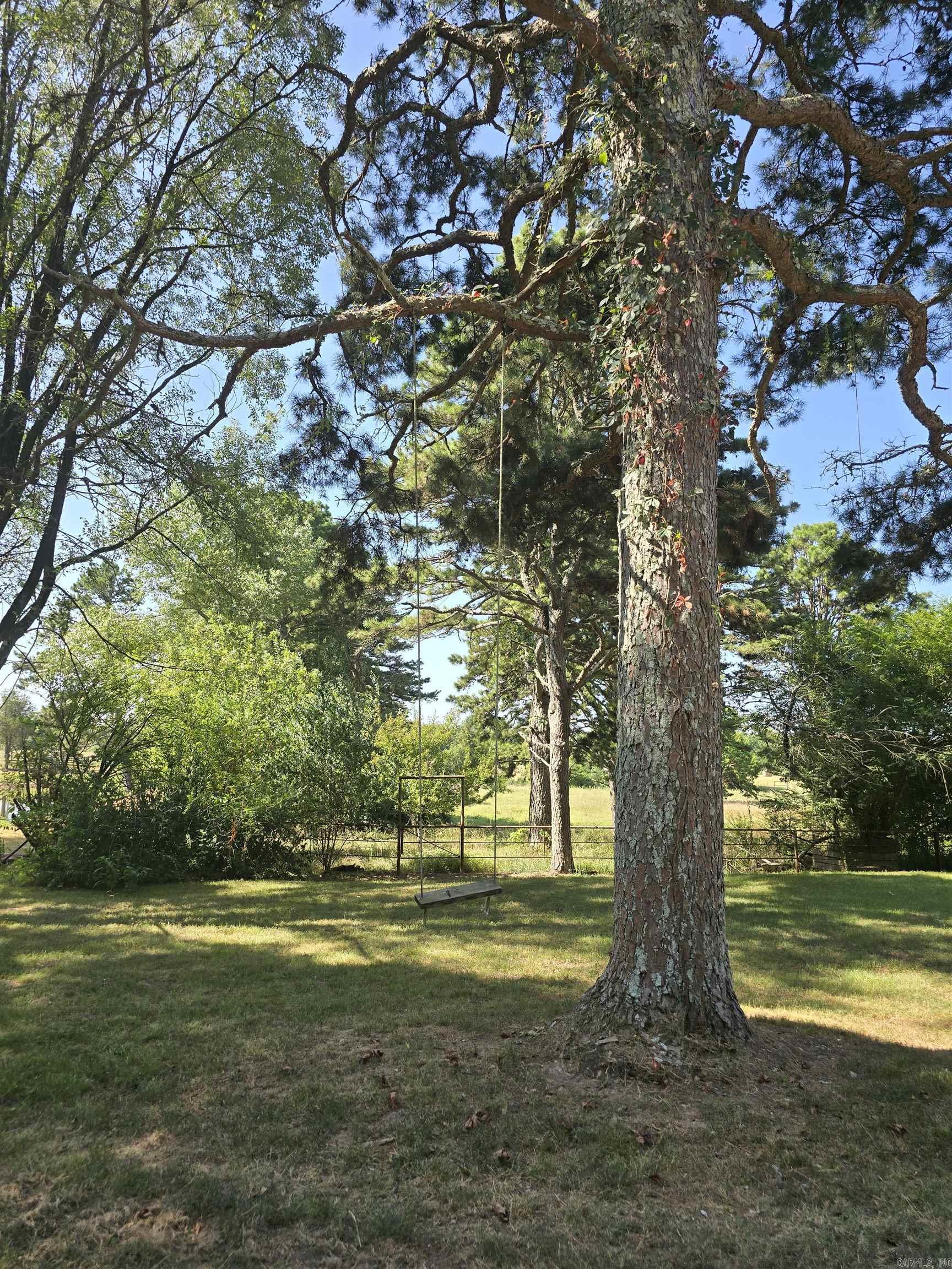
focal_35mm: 23
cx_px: 476
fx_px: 843
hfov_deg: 58.9
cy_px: 634
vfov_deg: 73.9
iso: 12
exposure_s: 1/222
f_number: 1.7
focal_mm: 6.3
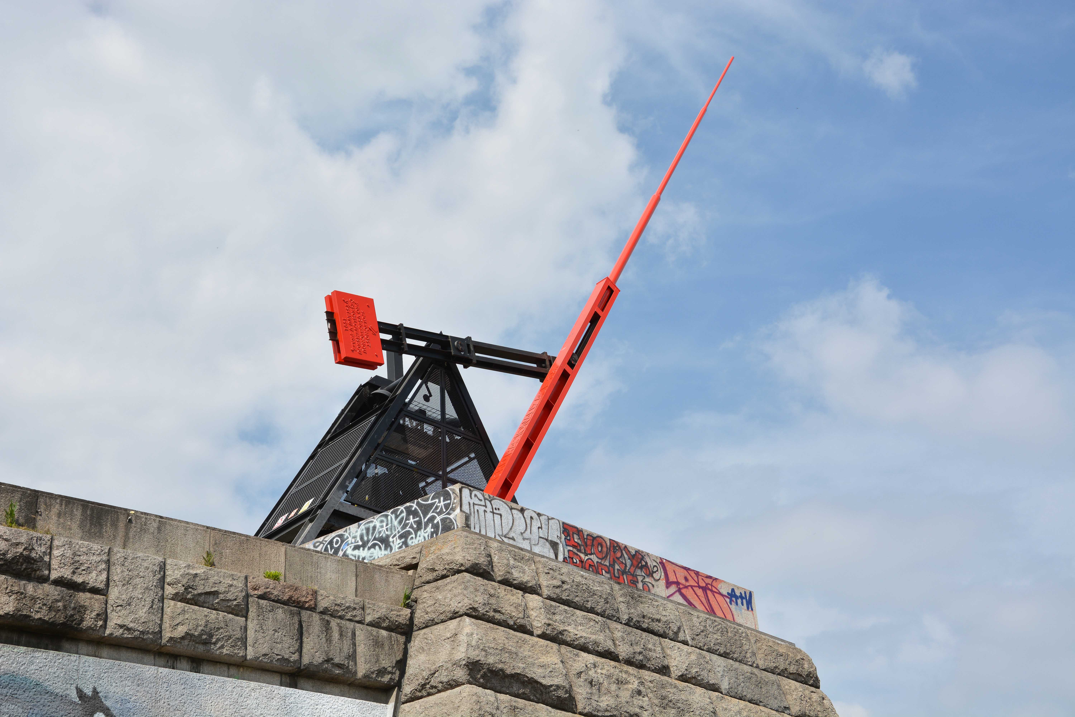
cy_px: 358
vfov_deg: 25.8
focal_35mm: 52
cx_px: 538
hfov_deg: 37.9
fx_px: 1568
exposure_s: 1/400
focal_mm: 35
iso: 100
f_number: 8
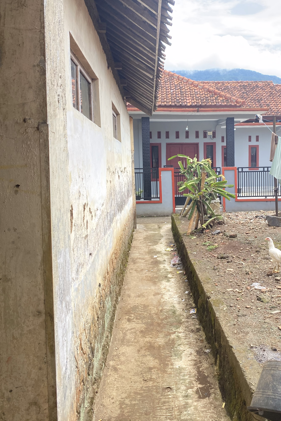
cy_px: 192
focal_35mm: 32
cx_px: 176
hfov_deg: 40.8
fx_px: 375
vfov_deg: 58.6
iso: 32
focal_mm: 4.25
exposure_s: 1/805
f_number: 1.8
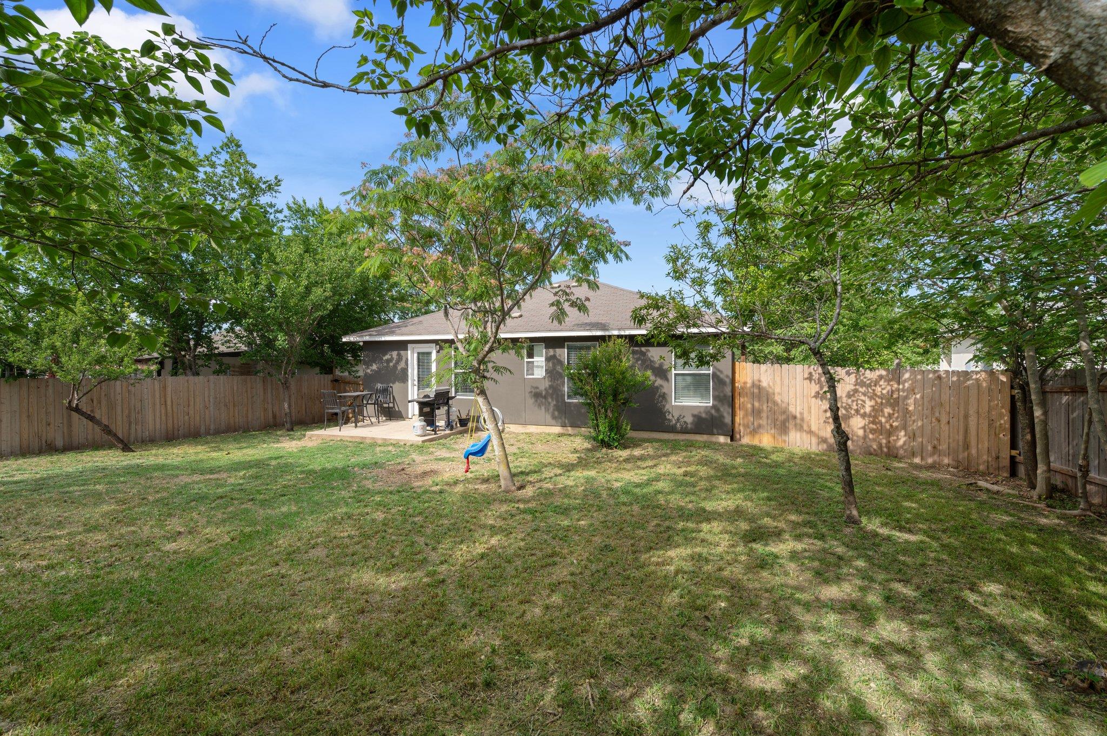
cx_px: 554
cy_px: 368
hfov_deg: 100.4
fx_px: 461
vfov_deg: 77.2
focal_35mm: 15
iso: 100
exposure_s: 1/250
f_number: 8
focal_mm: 15
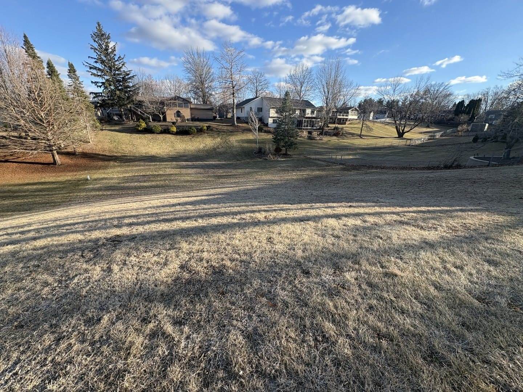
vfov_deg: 85.7
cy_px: 196
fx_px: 212
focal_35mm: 14
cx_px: 262
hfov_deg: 102.1
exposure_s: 1/495
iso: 40
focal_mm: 2.22
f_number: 2.2
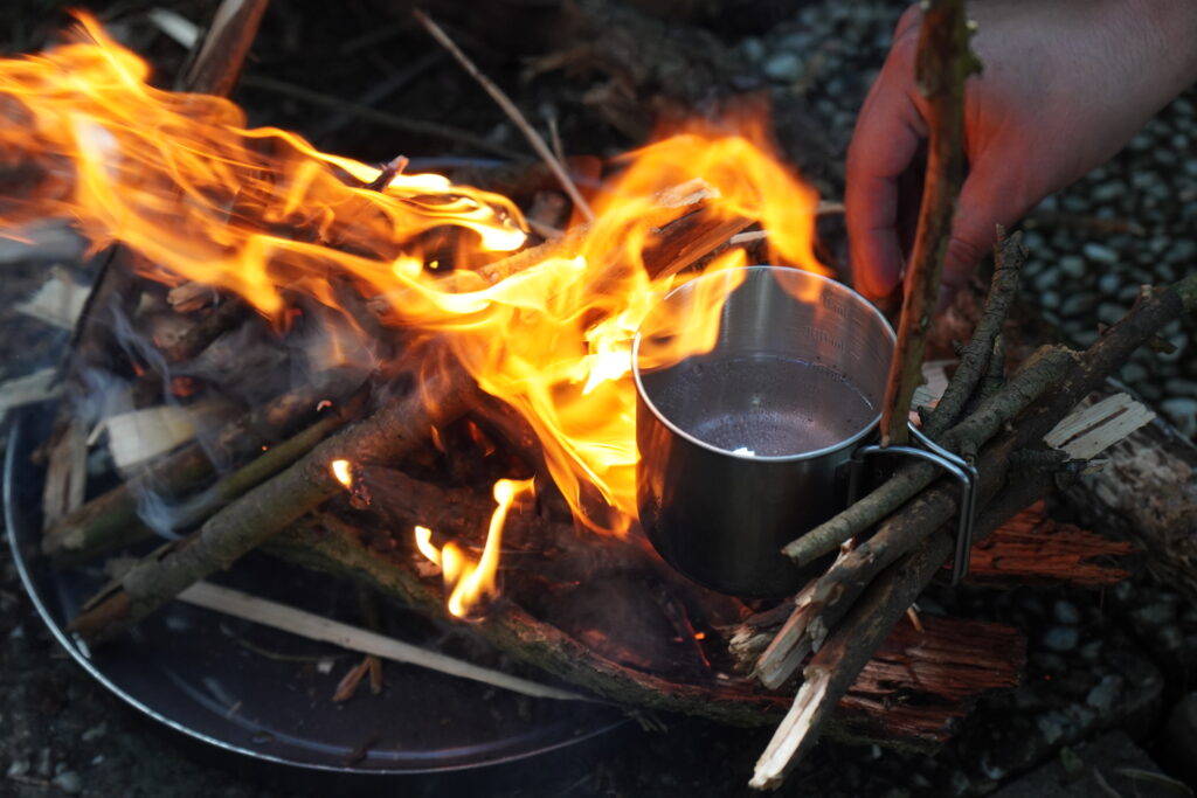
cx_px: 598
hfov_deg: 19.5
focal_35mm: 105
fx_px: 3492
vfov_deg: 13.0
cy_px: 399
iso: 800
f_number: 4
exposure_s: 1/200
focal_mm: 70
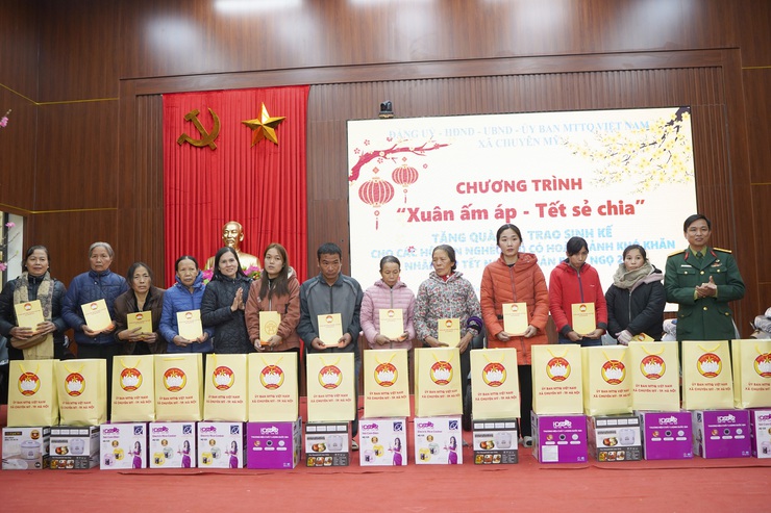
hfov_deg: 58.7
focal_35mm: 32
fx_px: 685
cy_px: 256
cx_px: 386
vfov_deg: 41.1
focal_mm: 32
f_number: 4
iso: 1250
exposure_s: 1/200
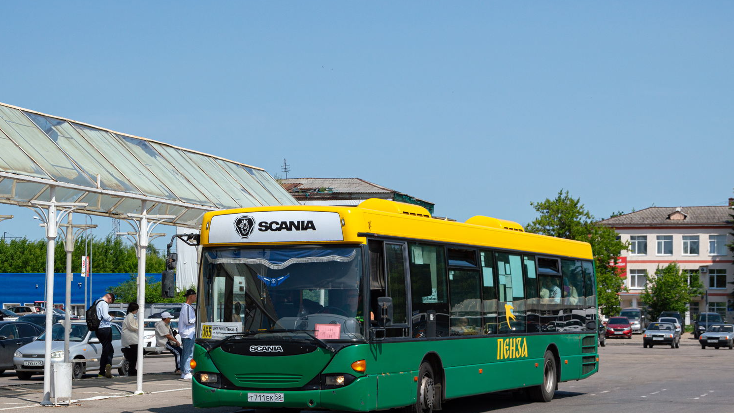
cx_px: 367
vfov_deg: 20.0
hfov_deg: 34.9
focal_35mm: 60
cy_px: 231
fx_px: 1168
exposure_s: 1/1000
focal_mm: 38
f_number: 7.1
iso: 100
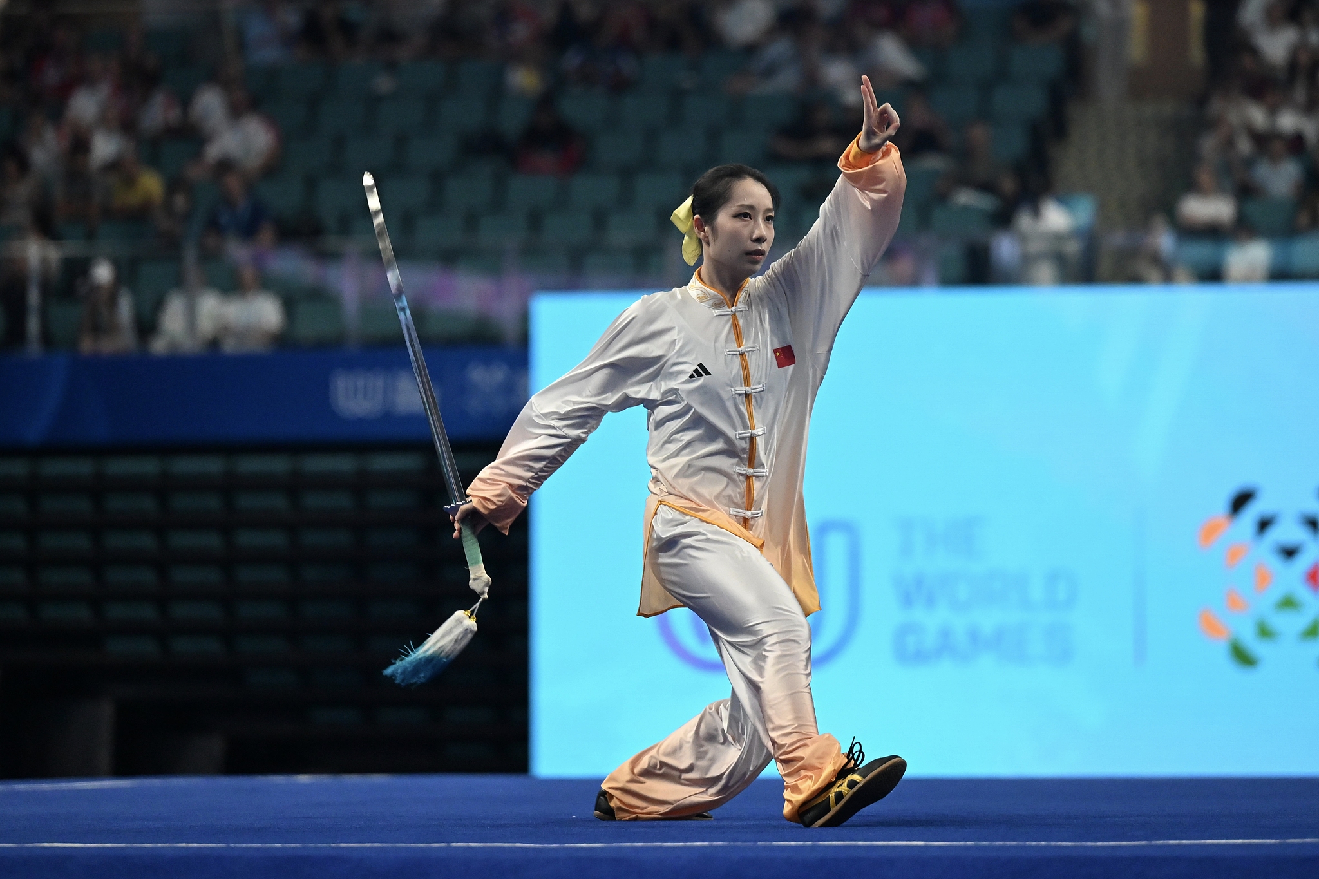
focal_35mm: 160
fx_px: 5861
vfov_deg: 8.6
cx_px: 660
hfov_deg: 12.8
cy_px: 440
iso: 6400
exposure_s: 1/2000
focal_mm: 160
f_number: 3.2
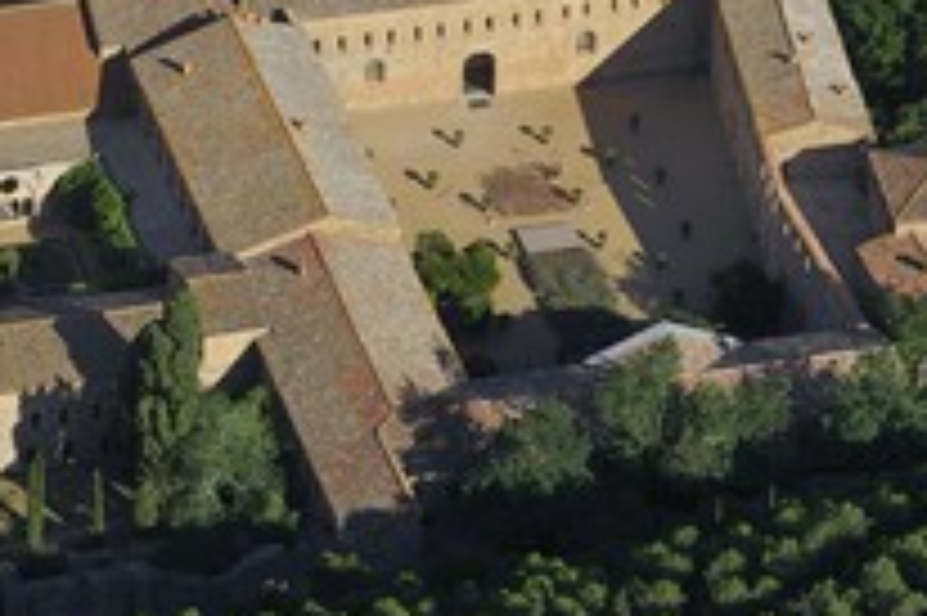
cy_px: 85
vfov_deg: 6.6
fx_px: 5352
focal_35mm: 208
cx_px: 295
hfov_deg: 9.9
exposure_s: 1/1000
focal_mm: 102
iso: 400
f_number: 9
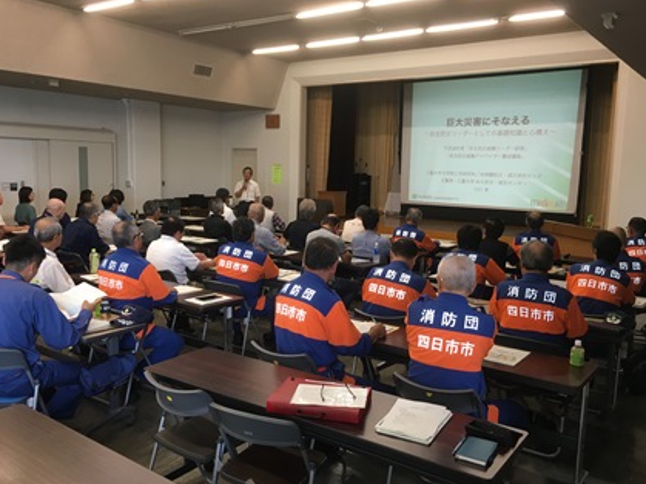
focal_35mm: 31
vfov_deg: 45.4
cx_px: 328
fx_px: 578
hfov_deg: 58.4
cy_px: 245
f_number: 2.2
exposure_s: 1/30
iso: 64
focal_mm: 4.15
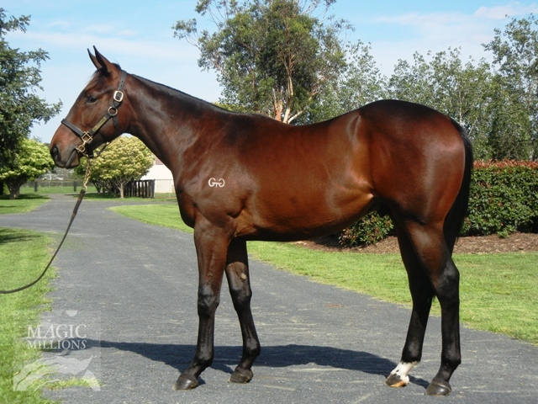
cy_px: 202
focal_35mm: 68
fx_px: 1057
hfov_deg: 28.6
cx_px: 269
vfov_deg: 21.6
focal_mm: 12.2
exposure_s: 1/236
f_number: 8.2
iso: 160
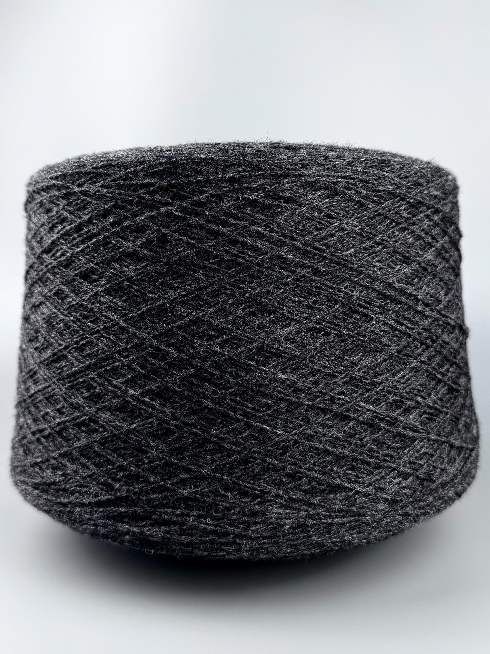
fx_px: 472
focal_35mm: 25
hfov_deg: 54.9
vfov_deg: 69.4
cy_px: 324
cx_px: 246
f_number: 1.78
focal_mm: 6.76
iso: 80
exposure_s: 1/430
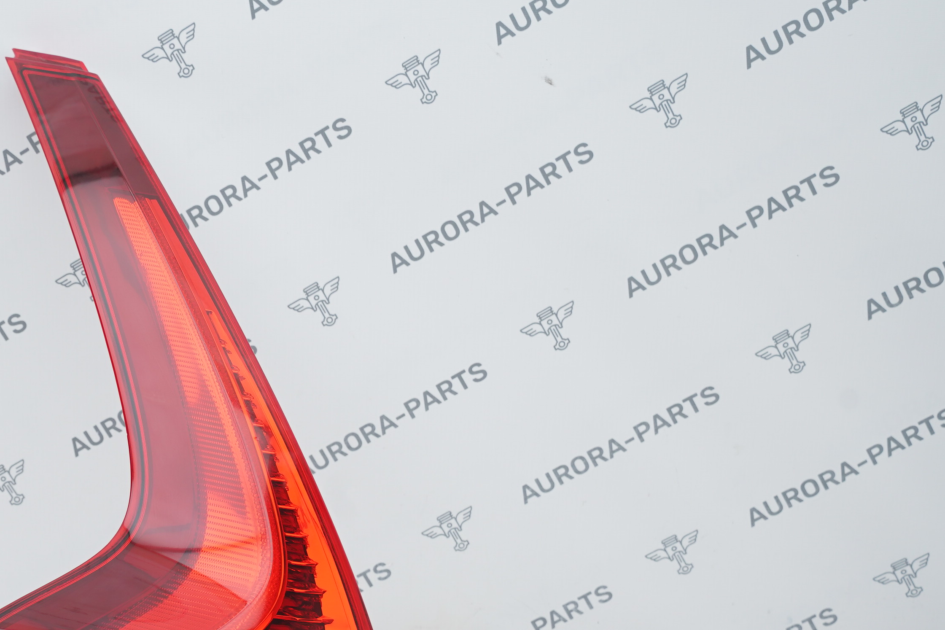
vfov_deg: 18.7
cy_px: 531
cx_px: 118
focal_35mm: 72
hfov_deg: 27.2
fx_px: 1890
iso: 500
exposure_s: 1/160
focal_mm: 41
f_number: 6.3
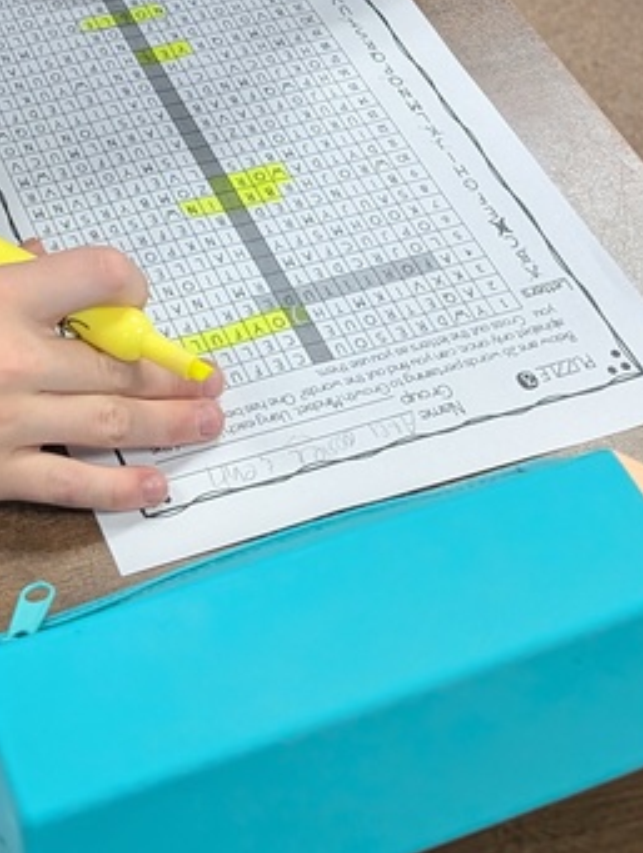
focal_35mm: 72
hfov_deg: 19.2
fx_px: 1778
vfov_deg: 24.0
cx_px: -159
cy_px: -228
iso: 579
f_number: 1.68
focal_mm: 6.9
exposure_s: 1/147
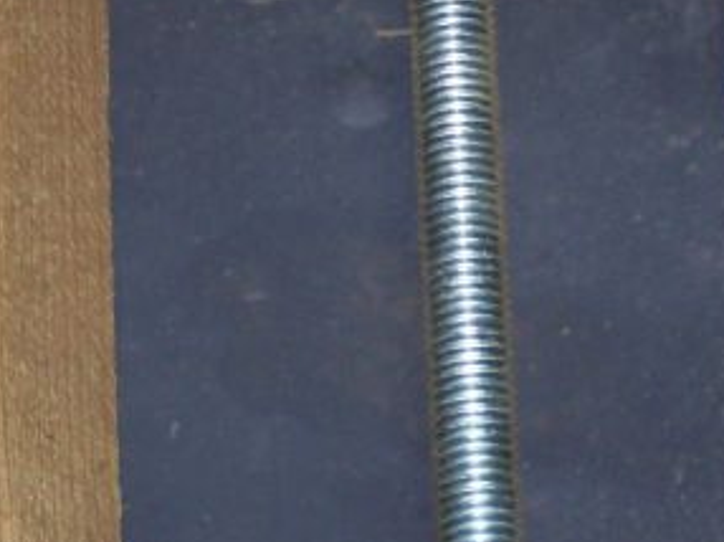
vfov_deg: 7.5
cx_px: 580
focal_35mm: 196
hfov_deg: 10.1
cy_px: 1
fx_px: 4096
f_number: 3.8
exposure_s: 1/95.5
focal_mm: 11.6
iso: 80
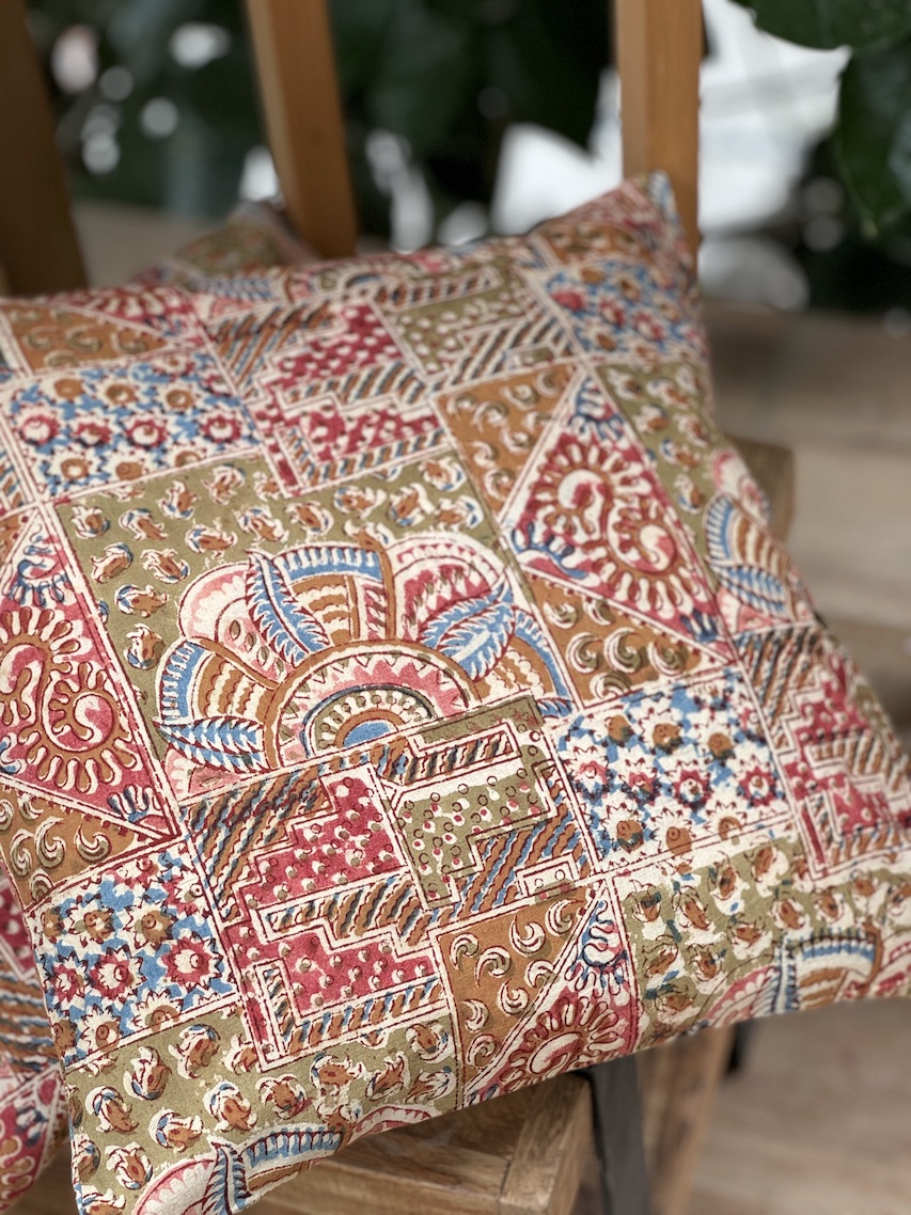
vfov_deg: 25.3
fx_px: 2703
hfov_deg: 19.1
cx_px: 456
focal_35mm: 77
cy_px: 608
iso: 100
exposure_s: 1/99
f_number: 2.8
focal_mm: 9
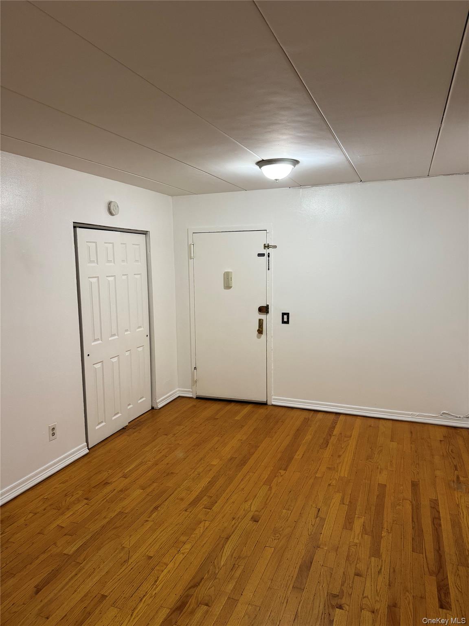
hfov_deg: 56.8
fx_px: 434
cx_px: 234
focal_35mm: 24
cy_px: 313
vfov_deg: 71.6
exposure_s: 1/60
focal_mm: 6.76
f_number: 1.78
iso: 200
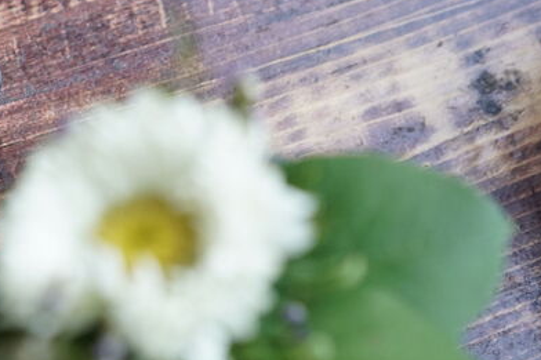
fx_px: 2028
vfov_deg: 10.2
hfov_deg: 14.8
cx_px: -61
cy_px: 200
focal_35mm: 135
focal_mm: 55
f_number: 3.5
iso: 2500
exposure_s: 1/800
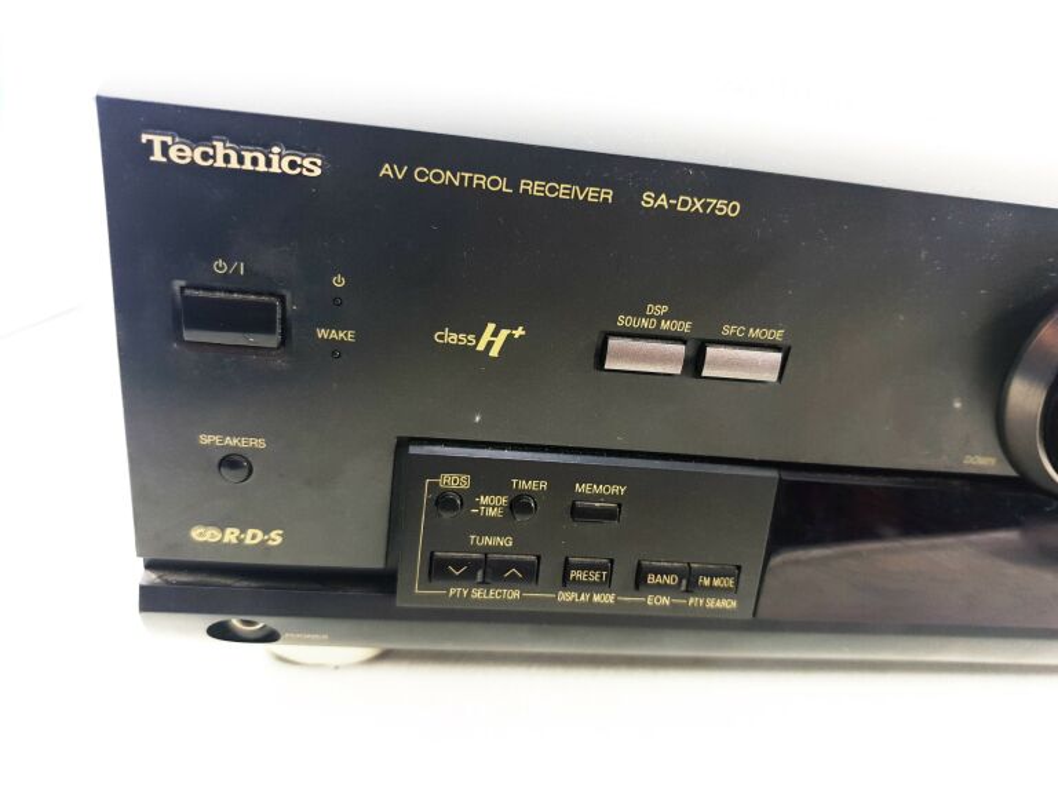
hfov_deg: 67.3
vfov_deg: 53.1
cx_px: 529
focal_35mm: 26
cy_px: 398
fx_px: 795
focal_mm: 4.3
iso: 125
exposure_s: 1/50
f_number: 1.5
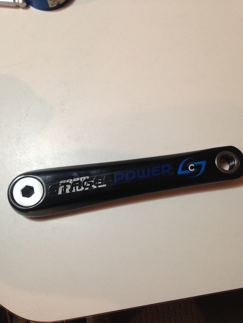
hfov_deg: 42.9
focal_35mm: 33
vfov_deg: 55.4
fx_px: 309
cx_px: 122
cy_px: 162
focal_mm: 4.12
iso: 250
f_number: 2.4
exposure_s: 1/20
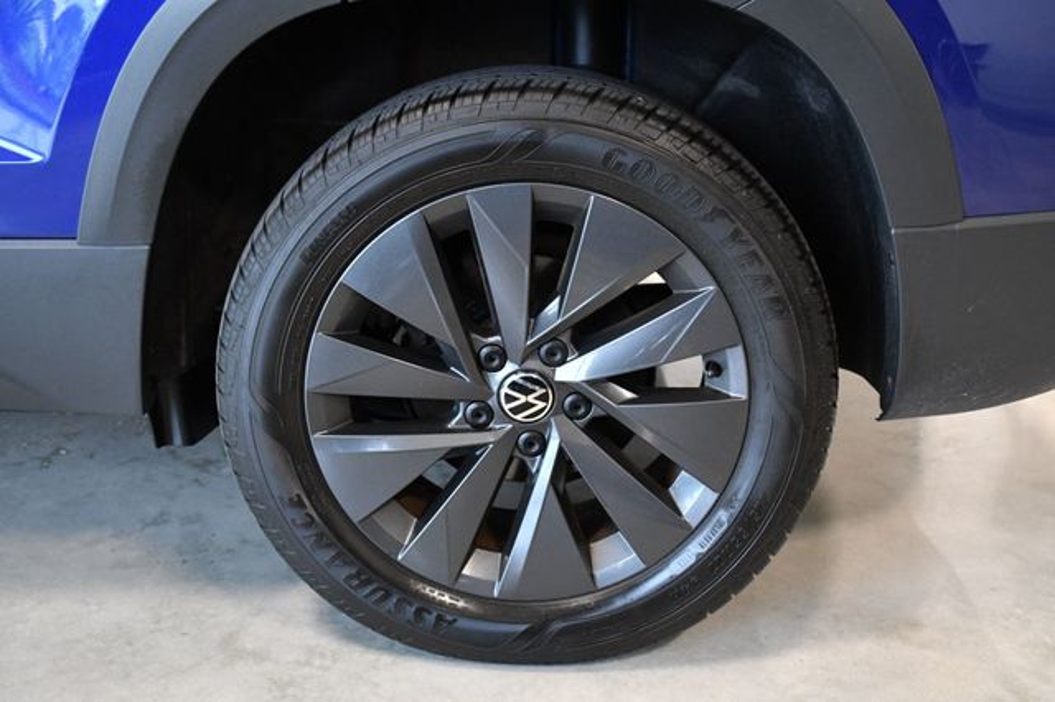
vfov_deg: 28.0
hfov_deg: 41.1
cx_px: 528
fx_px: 1406
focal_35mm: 48
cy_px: 351
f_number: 6.3
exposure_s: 1/160
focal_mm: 32
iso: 2500
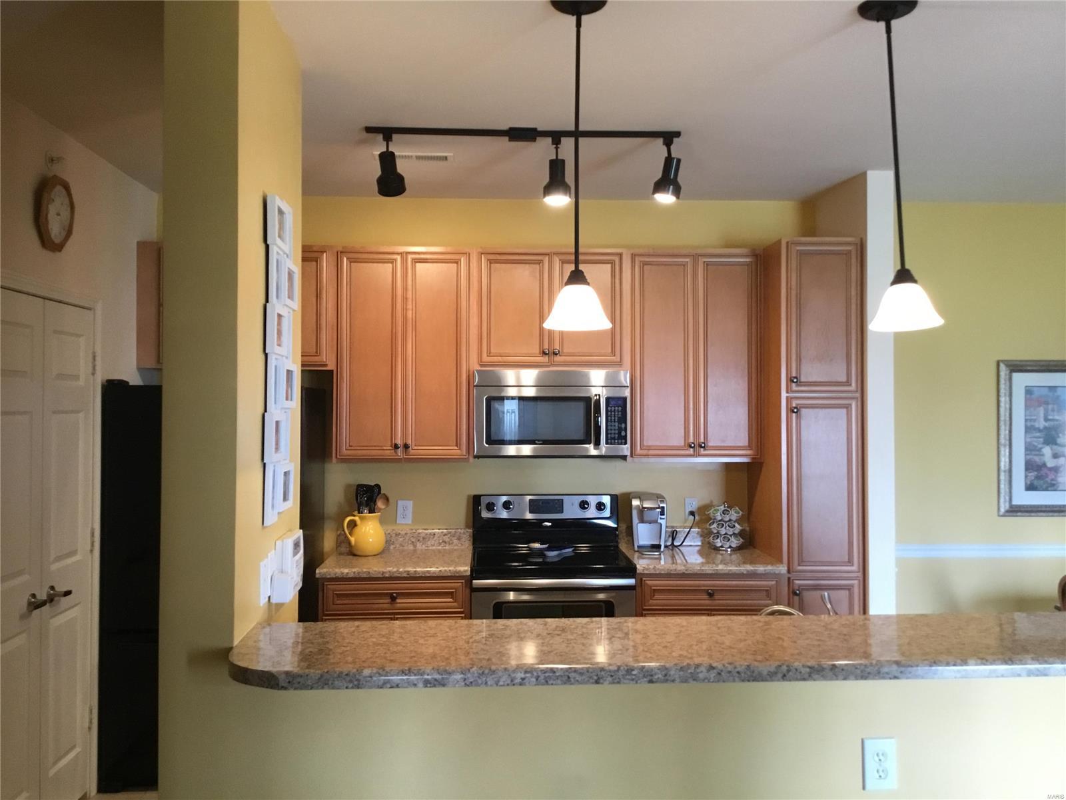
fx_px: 955
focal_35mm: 31
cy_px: 400
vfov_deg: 45.4
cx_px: 533
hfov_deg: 58.4
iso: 125
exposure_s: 1/30
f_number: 2.4
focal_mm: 3.3
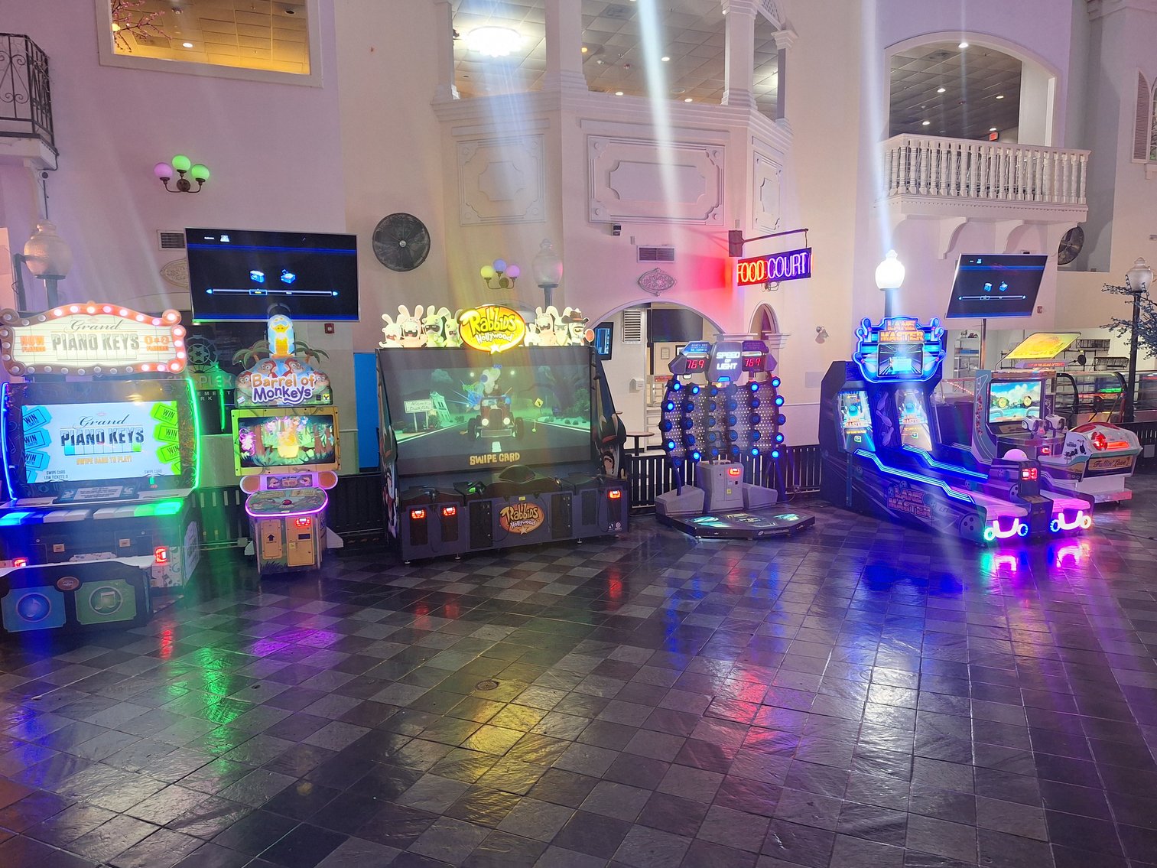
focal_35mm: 23
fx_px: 769
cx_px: 578
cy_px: 434
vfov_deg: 58.9
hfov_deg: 73.9
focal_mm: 5.54
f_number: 1.8
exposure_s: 1/30
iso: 200
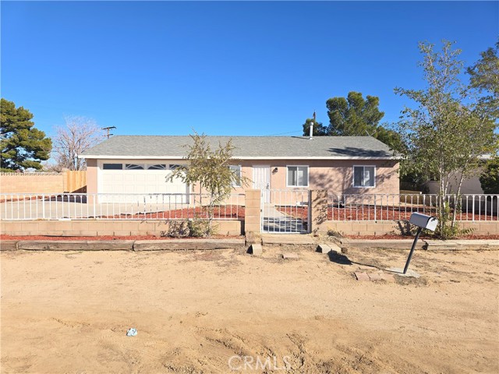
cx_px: 250
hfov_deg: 73.9
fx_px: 332
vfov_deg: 58.9
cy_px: 187
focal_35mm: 23
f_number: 1.7
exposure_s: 1/720
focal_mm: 6.3
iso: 12
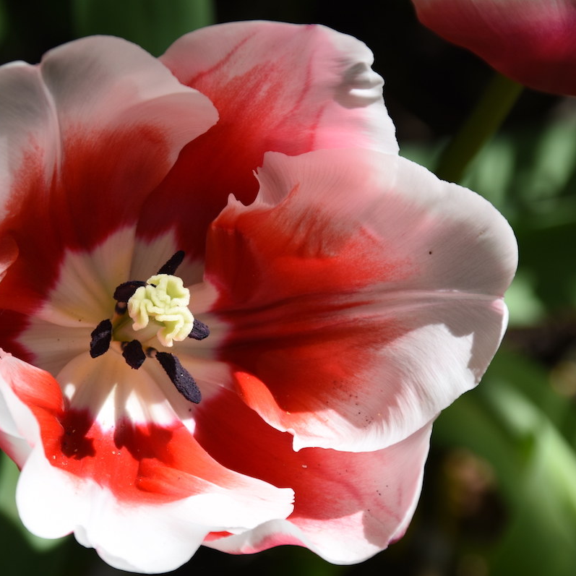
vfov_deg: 3.0
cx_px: 184
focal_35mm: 576
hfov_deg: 3.0
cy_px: 288
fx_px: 10844
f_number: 9
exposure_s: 1/320
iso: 250
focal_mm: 300
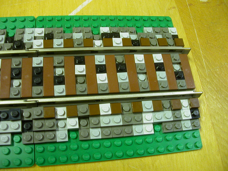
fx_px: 244
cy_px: 86
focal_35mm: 37
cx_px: 114
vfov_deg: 38.7
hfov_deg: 50.1
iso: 100
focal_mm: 5.6
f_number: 2.7
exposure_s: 1/6.8
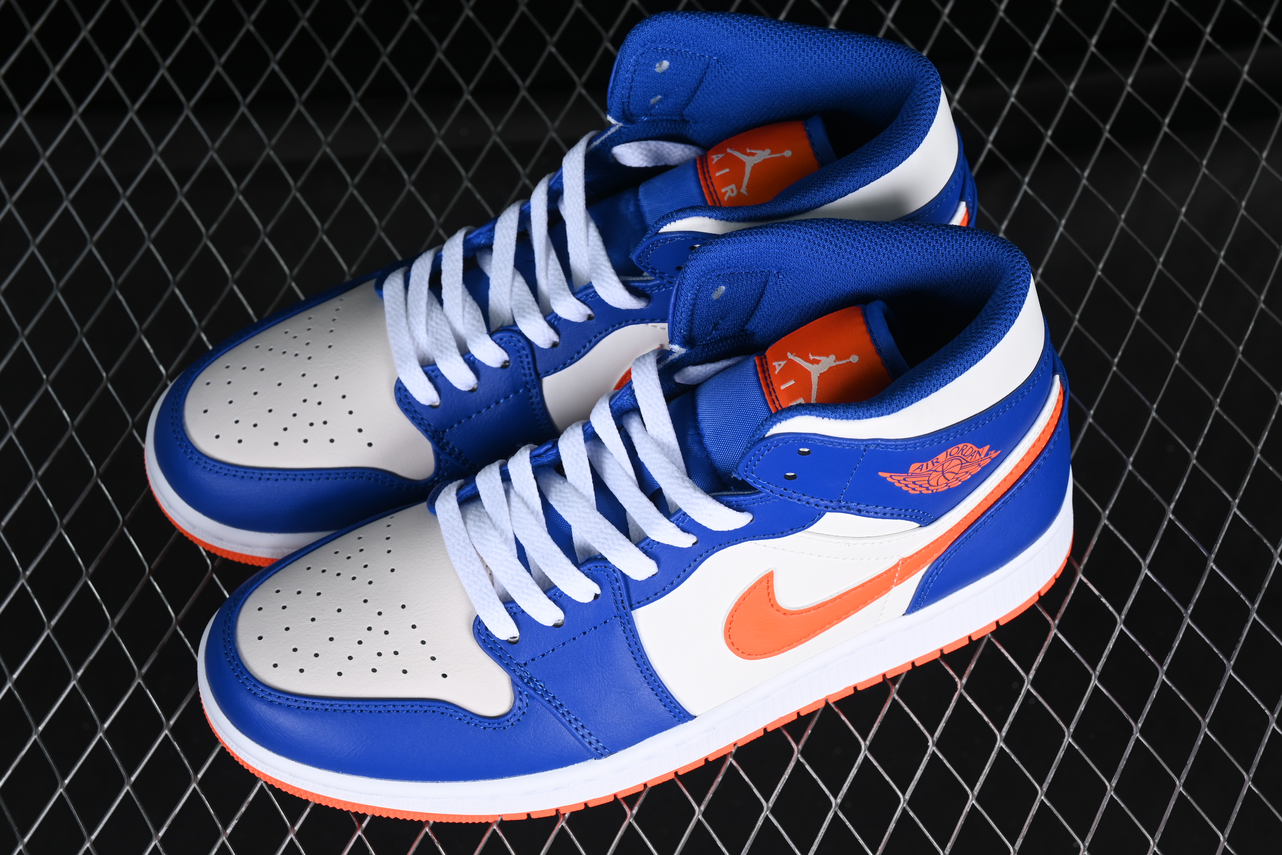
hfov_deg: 27.0
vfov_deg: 18.2
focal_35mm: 75
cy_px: 428
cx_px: 641
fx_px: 2671
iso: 160
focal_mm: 50
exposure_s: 1/80
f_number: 7.1
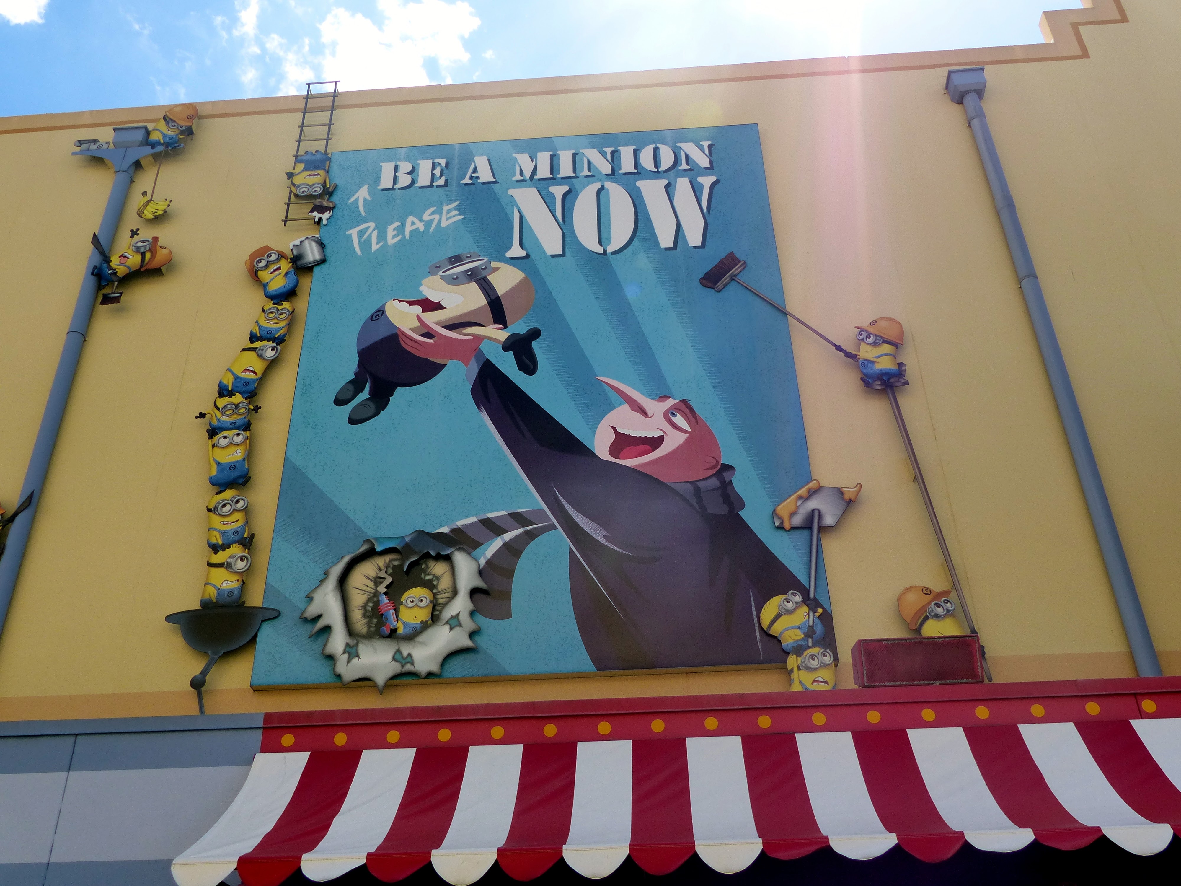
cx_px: 590
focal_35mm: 33
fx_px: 1126
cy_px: 443
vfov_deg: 42.9
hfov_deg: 55.4
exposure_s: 1/800
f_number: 4
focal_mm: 5.9
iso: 160
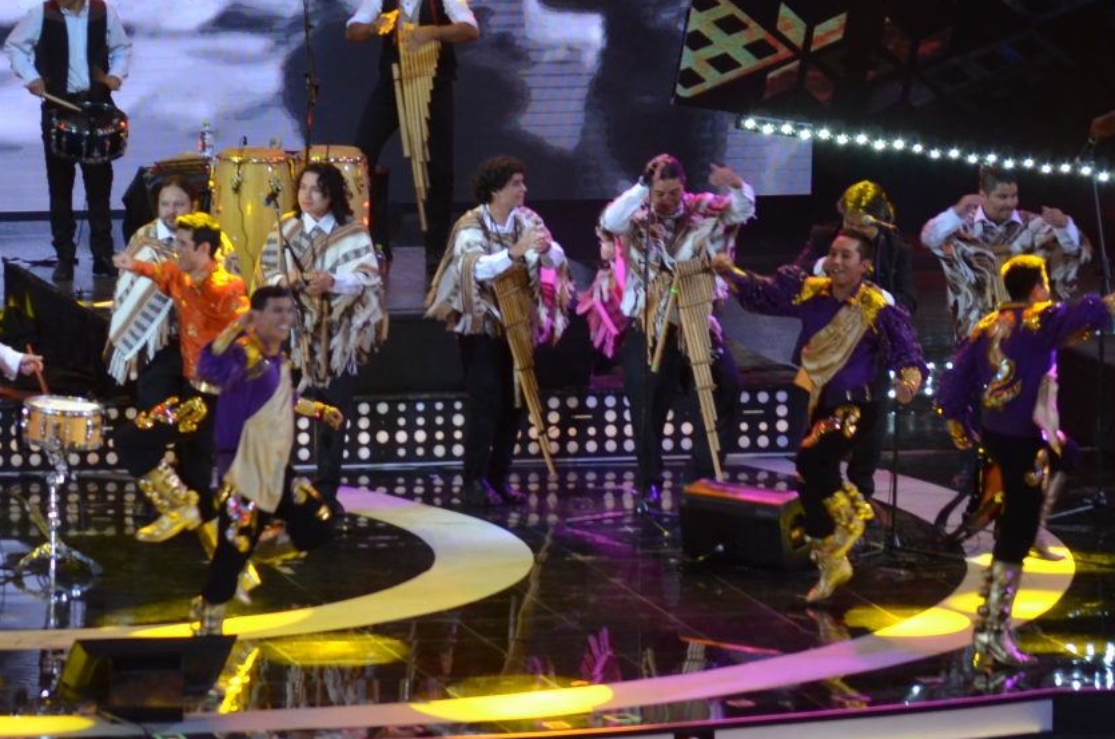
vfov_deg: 3.7
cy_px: 418
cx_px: -186
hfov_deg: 5.6
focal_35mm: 368
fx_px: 11374
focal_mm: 100
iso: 800
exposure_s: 1/100
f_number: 4.5
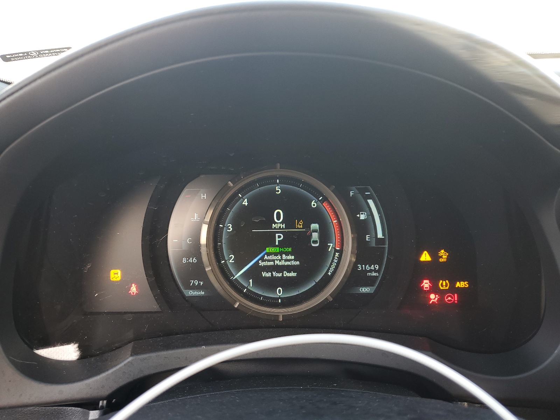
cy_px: 210
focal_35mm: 26
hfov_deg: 67.3
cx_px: 280
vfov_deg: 53.1
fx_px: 421
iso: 56
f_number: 1.5
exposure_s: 1/60.2
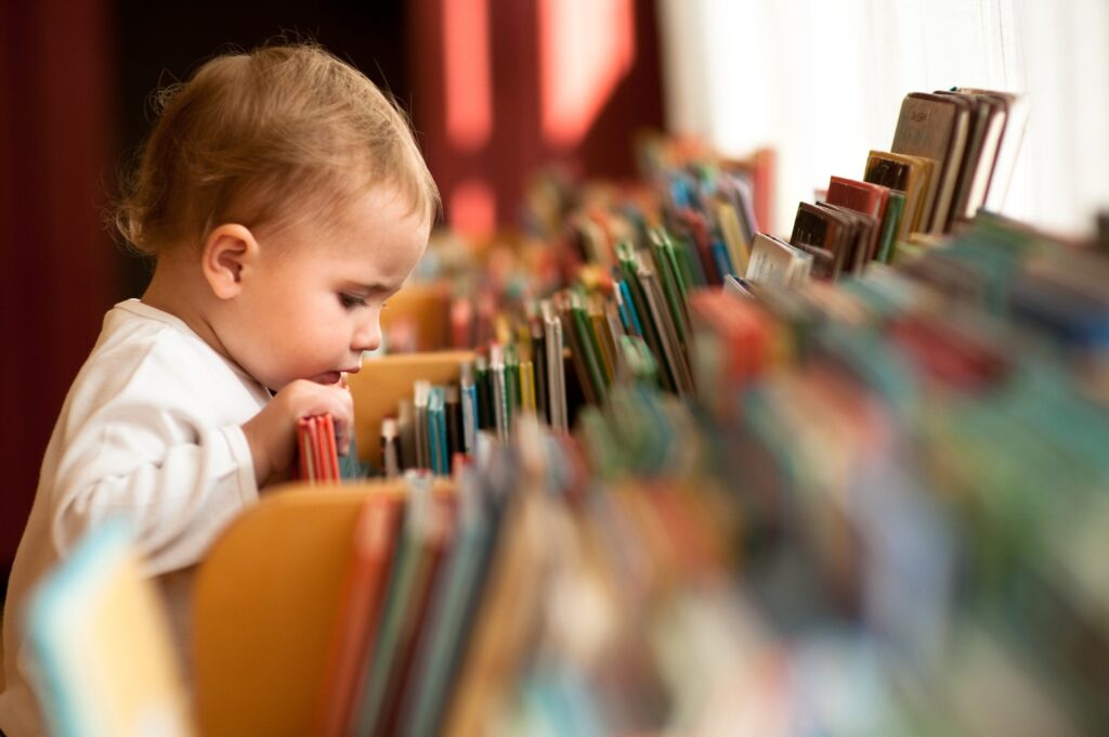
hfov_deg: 16.1
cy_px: 368
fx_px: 3923
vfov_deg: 10.7
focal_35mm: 128
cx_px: 554
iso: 200
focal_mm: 85
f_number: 2
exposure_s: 1/500
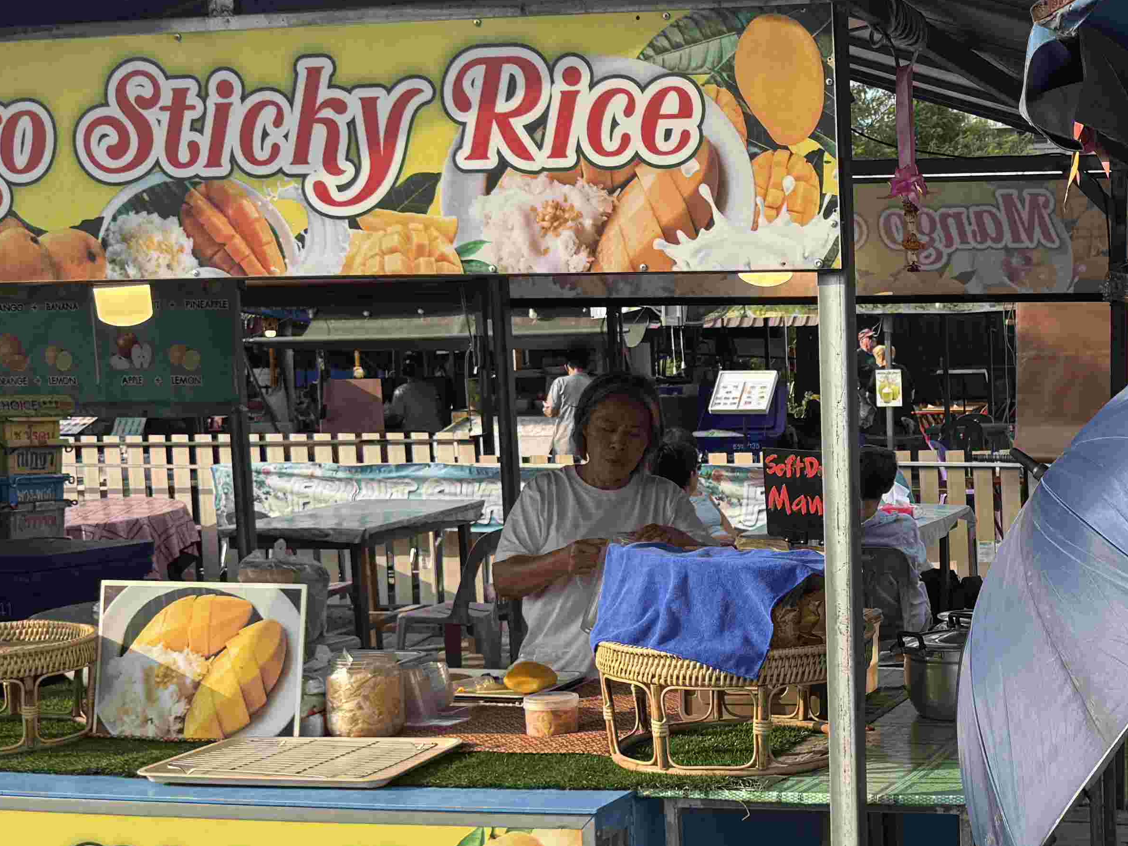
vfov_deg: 25.1
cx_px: 1006
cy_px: 538
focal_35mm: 58
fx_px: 1890
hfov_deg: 31.7
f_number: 1.78
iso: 80
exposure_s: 1/1812
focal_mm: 6.76
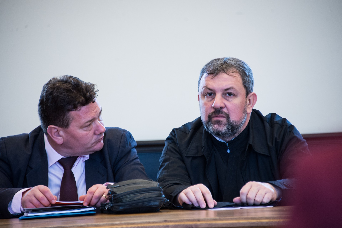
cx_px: 171
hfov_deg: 6.9
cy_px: 114
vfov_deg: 4.6
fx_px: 2851
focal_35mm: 300
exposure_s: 1/40
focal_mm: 300
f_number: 5.6
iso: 2000
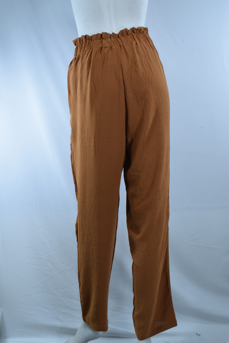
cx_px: 114
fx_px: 343
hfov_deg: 36.9
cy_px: 172
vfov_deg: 53.1
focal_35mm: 36
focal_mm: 24
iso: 3200
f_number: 11
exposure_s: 1/250
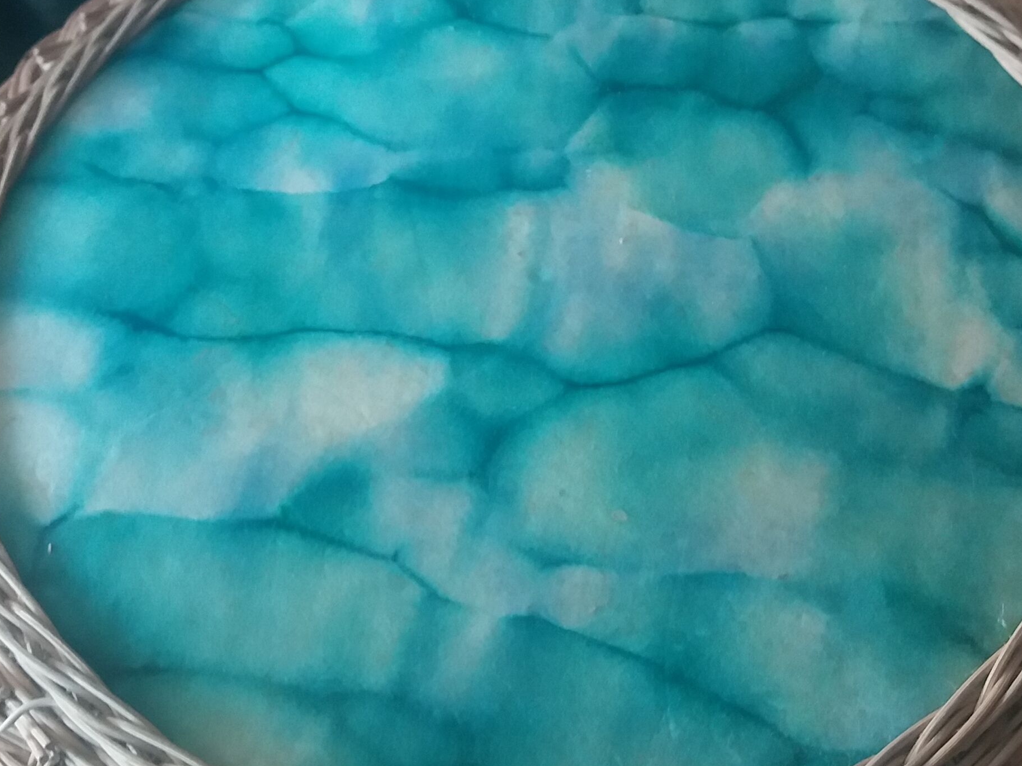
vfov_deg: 29.0
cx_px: 493
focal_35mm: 50
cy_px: 491
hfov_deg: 38.2
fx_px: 1476
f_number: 1.9
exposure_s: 1/33
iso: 160
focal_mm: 3.7
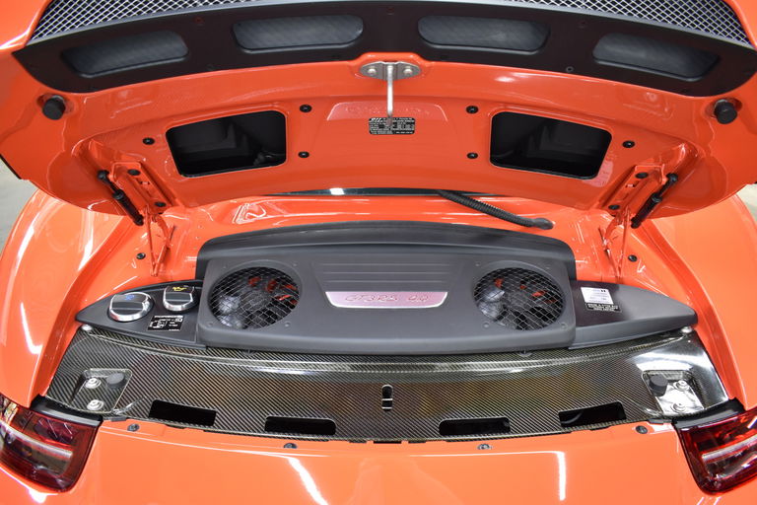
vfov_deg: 43.6
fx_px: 631
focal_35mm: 30
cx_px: 378
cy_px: 252
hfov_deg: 61.9
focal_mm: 20
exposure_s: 1/30
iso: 1000
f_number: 3.5
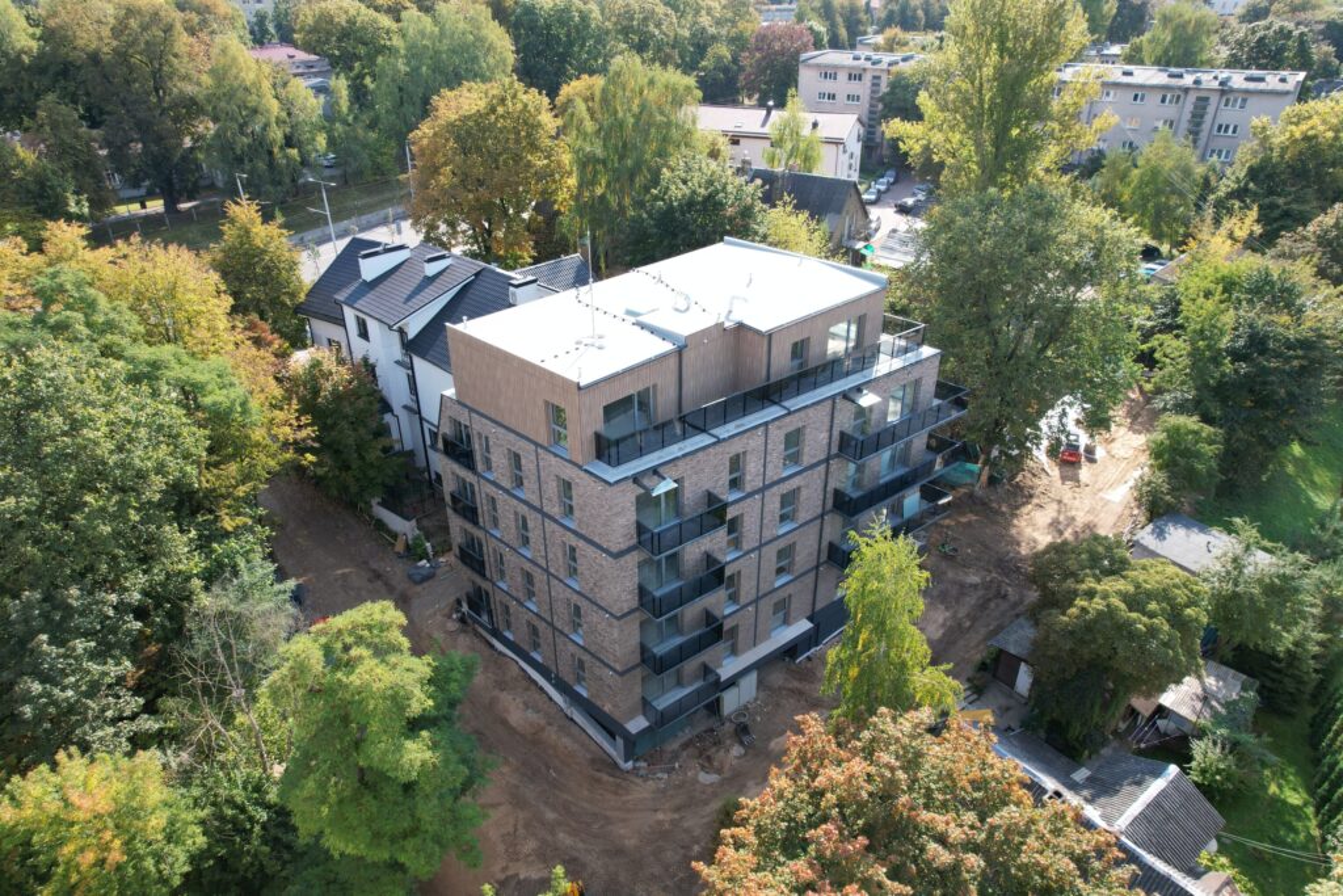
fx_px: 821
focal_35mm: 22
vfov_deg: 57.2
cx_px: 672
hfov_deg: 78.6
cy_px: 448
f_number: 2.8
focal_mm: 8.38
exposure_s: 1/640
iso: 140
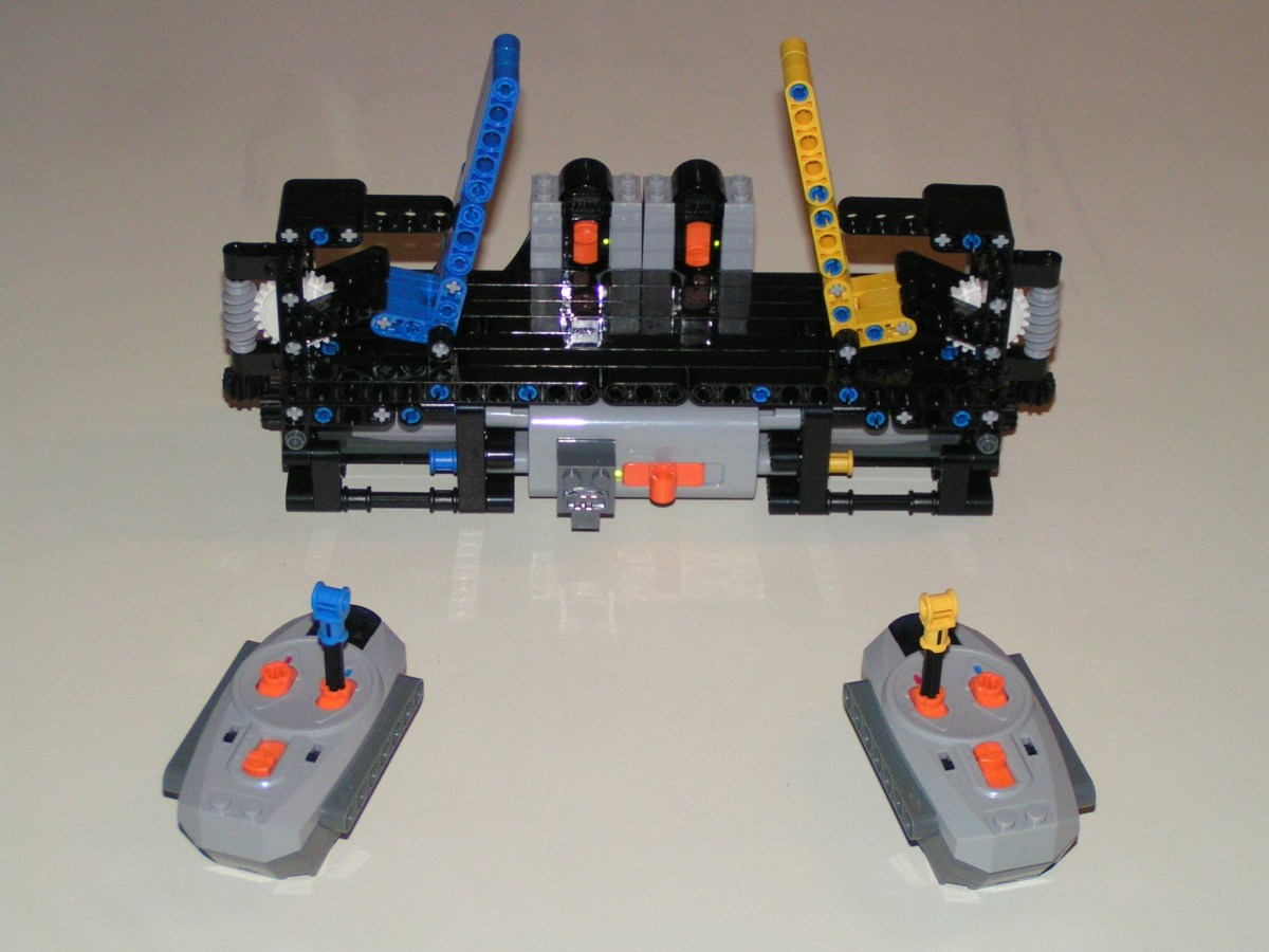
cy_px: 476
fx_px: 2896
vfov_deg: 18.7
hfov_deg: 24.7
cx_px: 634
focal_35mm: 79
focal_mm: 12.1
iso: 200
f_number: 3.2
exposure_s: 1/80
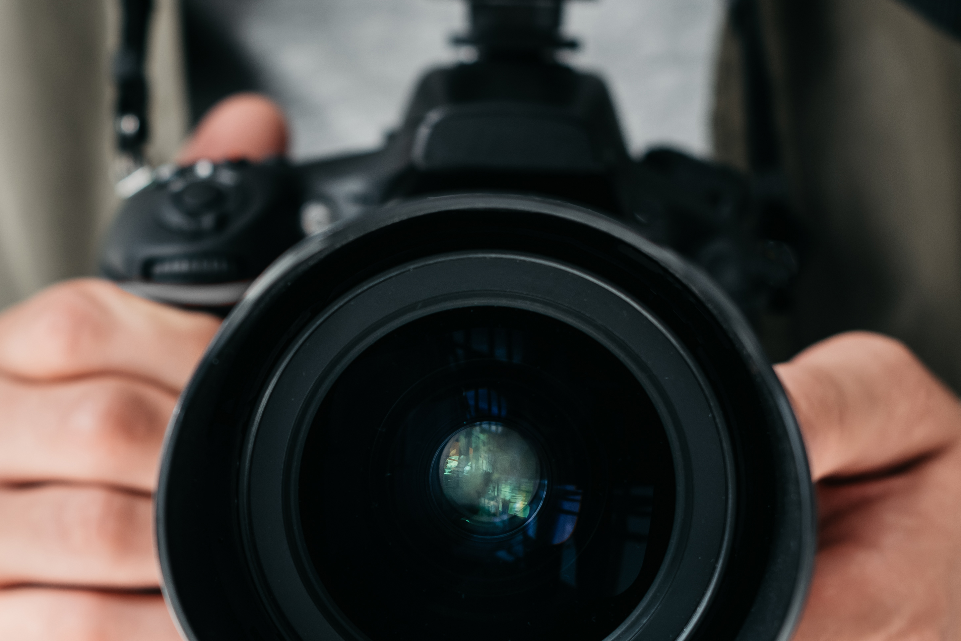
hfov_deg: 16.0
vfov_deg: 10.8
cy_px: 486
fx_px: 3391
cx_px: 127
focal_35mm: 127
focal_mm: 50
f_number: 3.5
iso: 125
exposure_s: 1/250
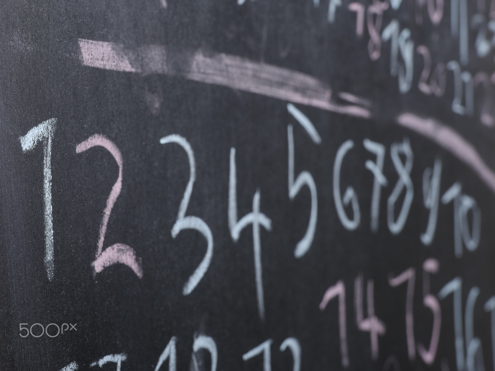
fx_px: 1659
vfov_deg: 12.8
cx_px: 248
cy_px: 186
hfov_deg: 17.0
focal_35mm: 116
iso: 100
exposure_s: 1/200
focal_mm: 58
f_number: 9
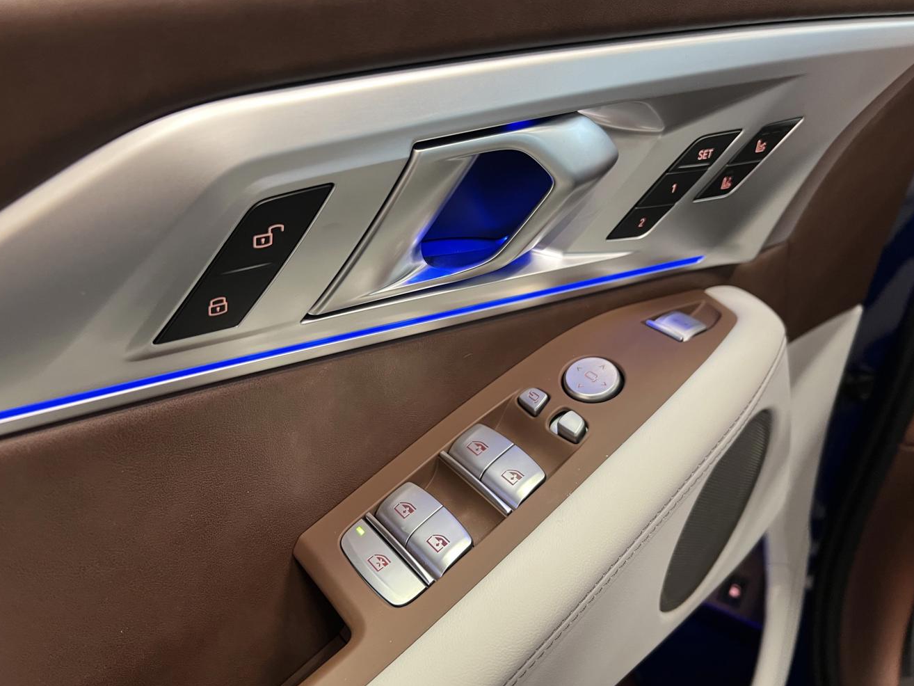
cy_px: 343
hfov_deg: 65.3
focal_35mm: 27
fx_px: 713
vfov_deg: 51.4
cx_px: 458
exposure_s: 1/49
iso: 250
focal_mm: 5.7
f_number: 1.5
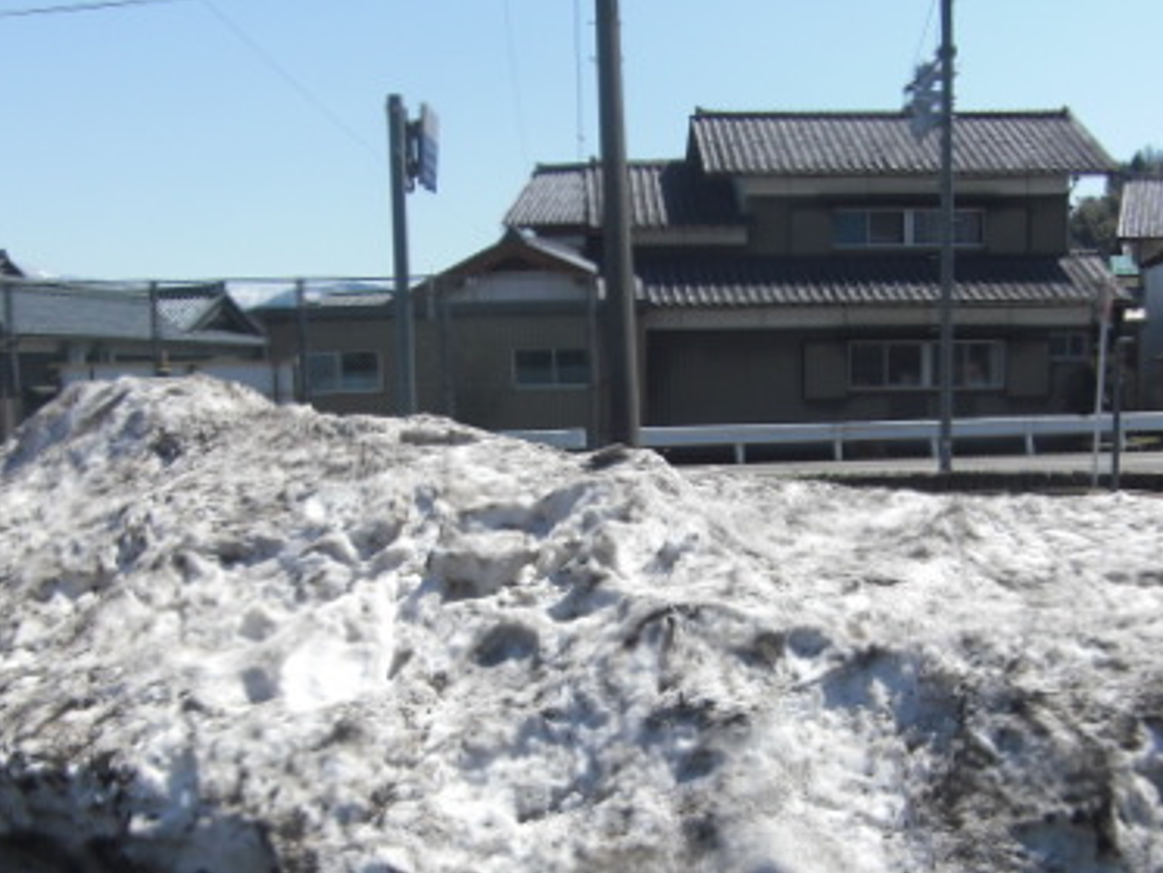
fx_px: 1613
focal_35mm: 48
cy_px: 698
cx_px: 670
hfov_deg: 39.5
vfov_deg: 29.6
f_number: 7
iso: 50
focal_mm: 4.9
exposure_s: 1/200
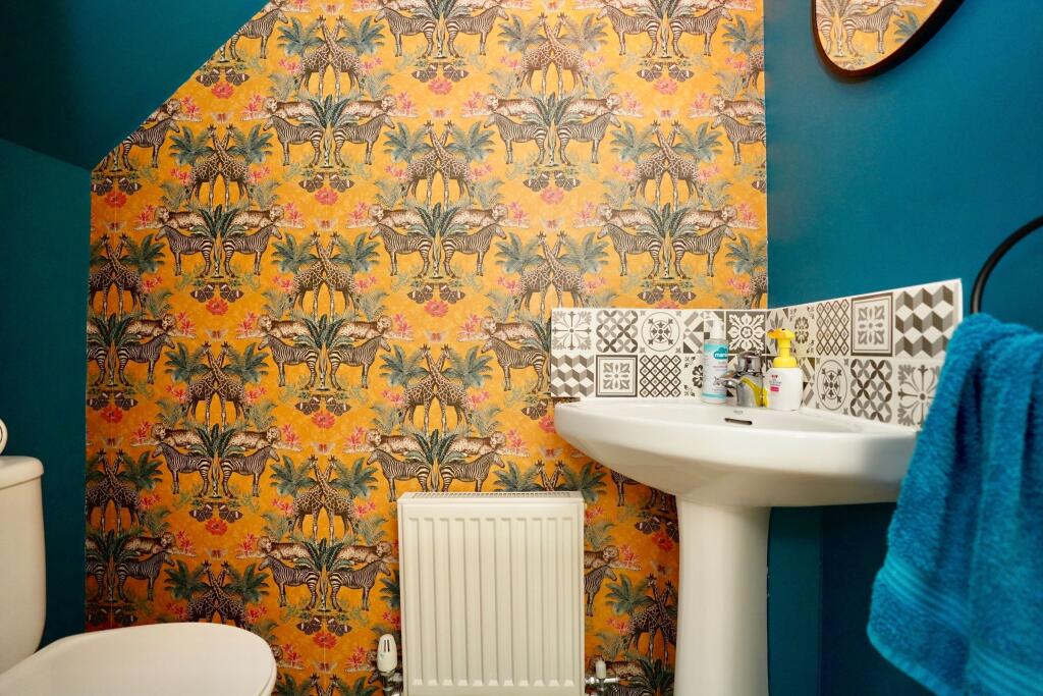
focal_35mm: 16
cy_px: 348
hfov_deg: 96.7
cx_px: 522
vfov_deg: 73.8
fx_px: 464
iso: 6400
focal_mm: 16
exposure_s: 1/160
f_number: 2.8
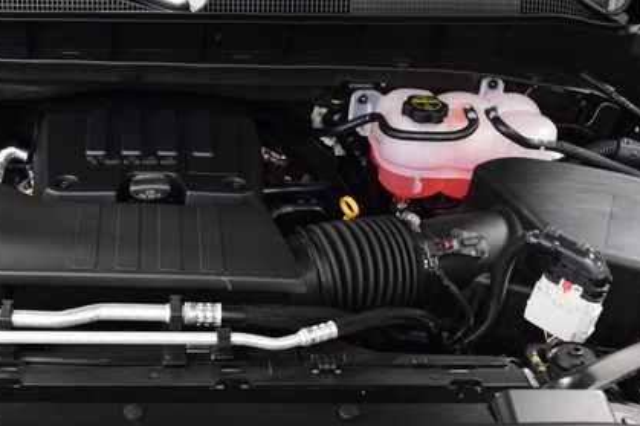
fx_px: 977
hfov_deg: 35.5
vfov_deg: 24.6
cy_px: 240
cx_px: 160
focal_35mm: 55
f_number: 5.6
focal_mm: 24
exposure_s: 1/15
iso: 1600
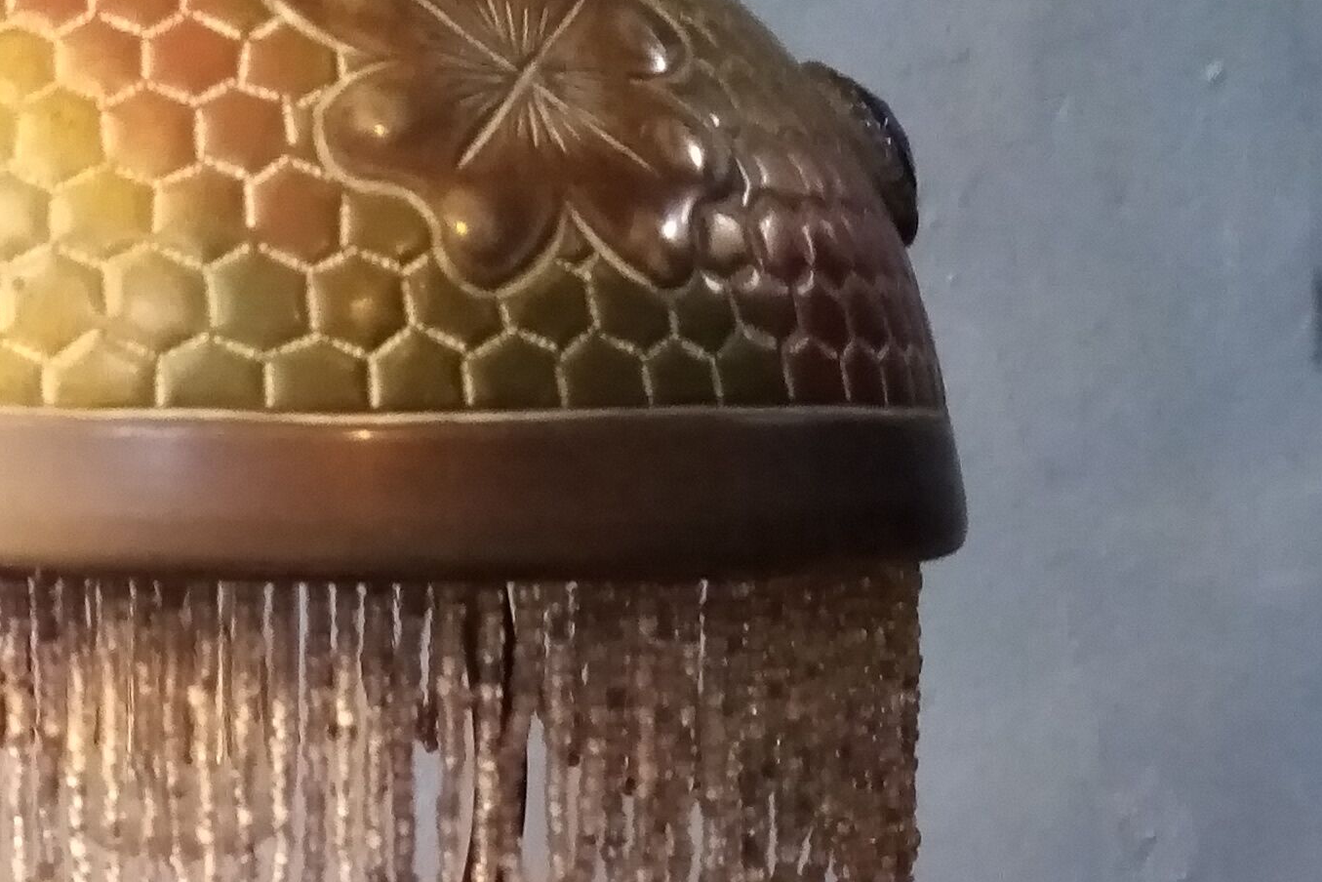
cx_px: 193
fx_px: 3048
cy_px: 1211
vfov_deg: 15.5
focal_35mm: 83
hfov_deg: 23.9
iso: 805
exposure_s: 1/25
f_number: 1.8
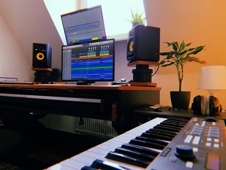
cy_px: 85
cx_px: 113
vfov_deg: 53.1
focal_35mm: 26
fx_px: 170
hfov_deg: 67.3
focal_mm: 4.25
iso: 160
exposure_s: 1/50
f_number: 1.8
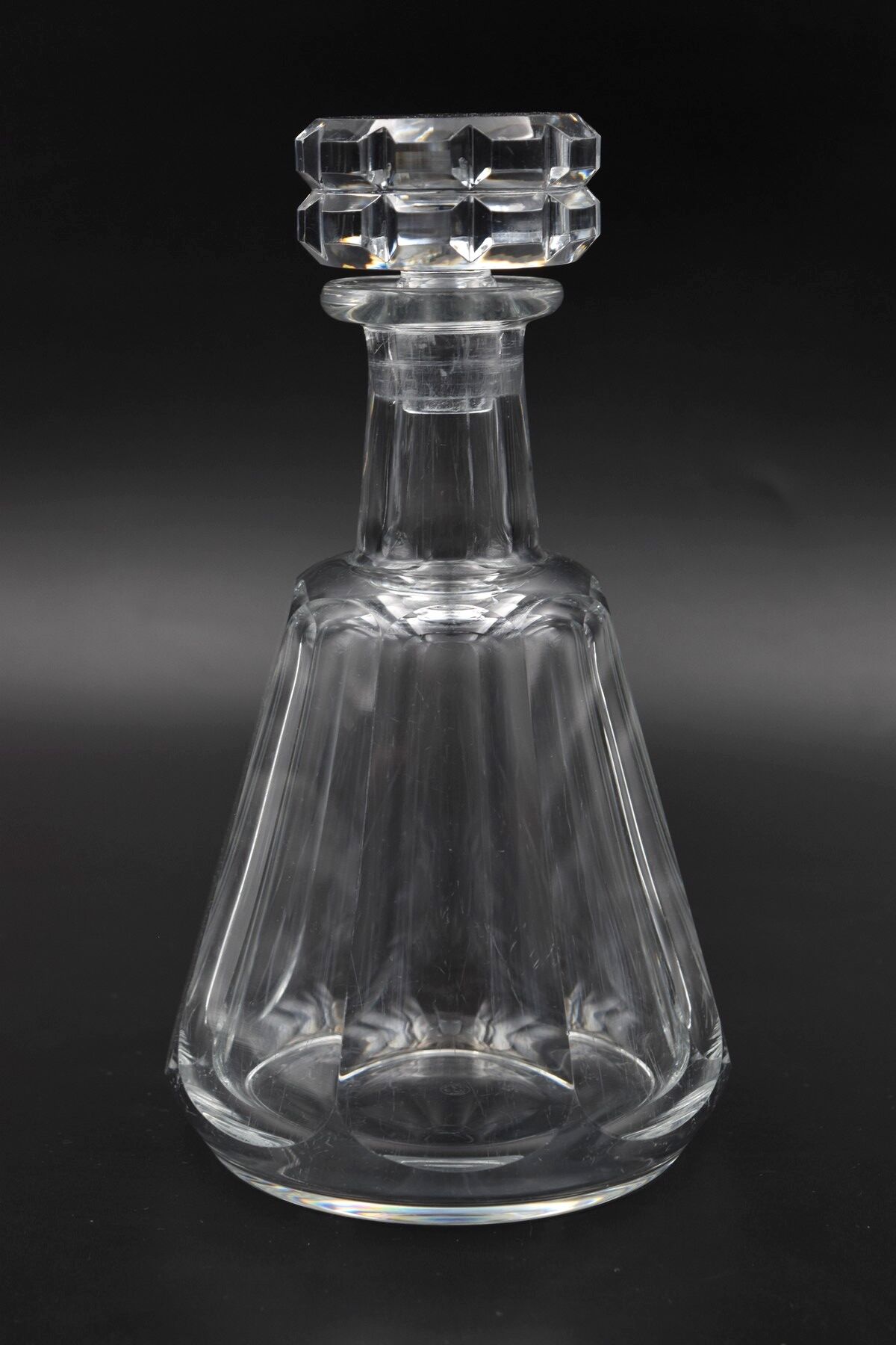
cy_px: 672
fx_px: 2688
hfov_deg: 18.9
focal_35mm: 72
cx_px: 448
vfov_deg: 28.1
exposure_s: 1/125
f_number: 5.6
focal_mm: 48
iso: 400
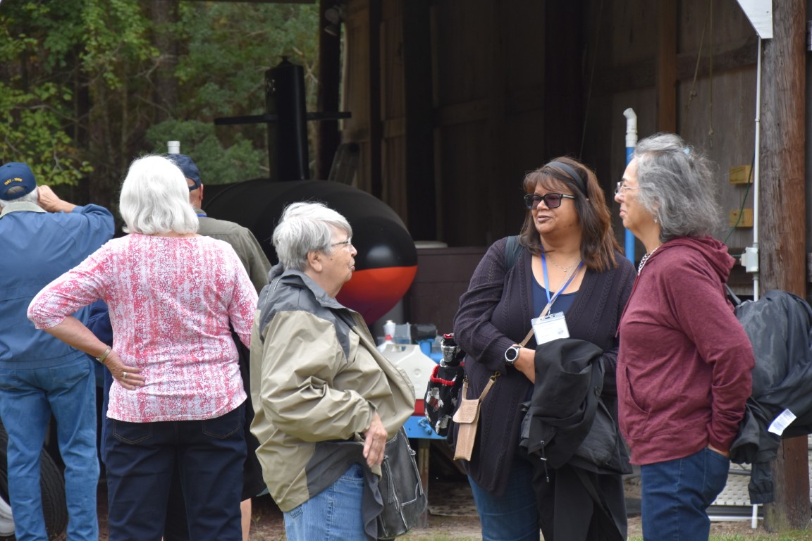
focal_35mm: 138
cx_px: 406
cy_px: 270
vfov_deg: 9.9
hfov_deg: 14.9
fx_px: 3112
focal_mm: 92
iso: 400
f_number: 5.6
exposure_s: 1/400
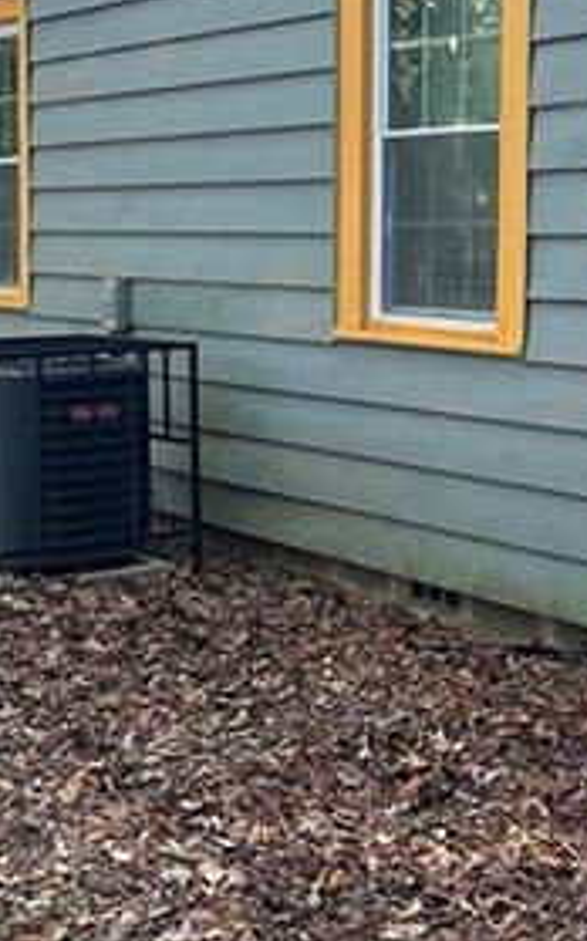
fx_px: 1948
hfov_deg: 17.1
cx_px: 256
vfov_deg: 27.1
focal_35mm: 76
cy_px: 358
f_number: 1.5
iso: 64
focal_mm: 5.7
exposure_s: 1/124
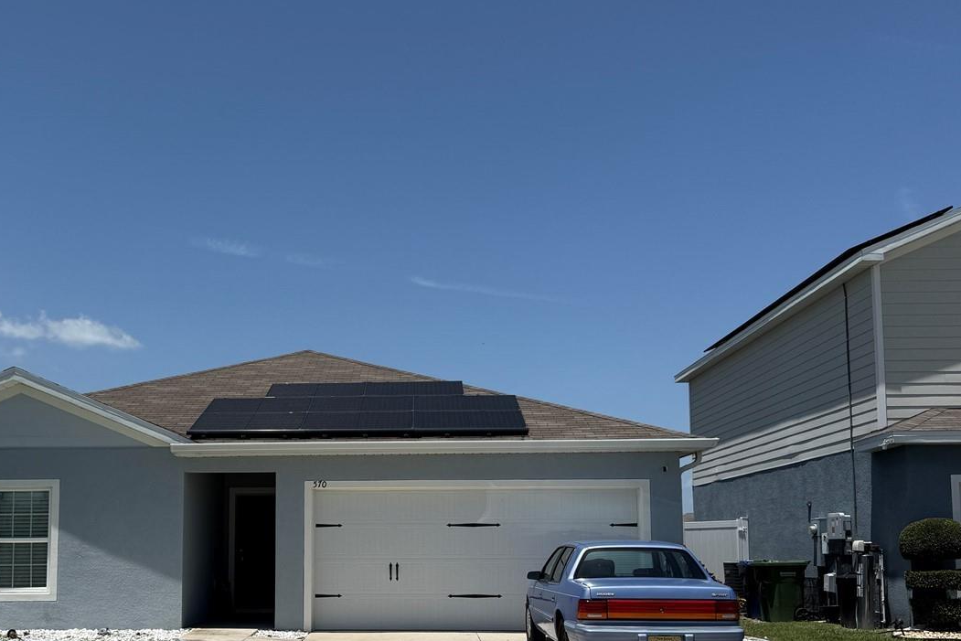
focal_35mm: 38
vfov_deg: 34.5
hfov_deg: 50.2
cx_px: 368
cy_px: 460
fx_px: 1014
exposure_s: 1/10309
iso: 80
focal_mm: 6.76
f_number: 1.78
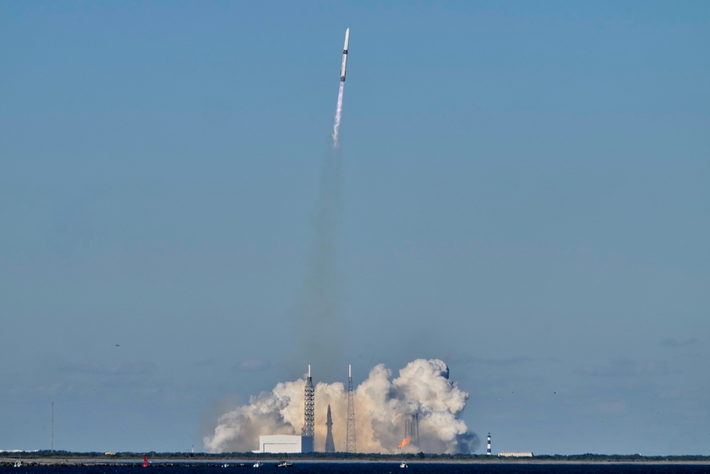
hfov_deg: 7.4
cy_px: 237
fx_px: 5523
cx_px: 355
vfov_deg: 4.9
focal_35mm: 280
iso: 500
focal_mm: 280
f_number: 11
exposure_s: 1/1600
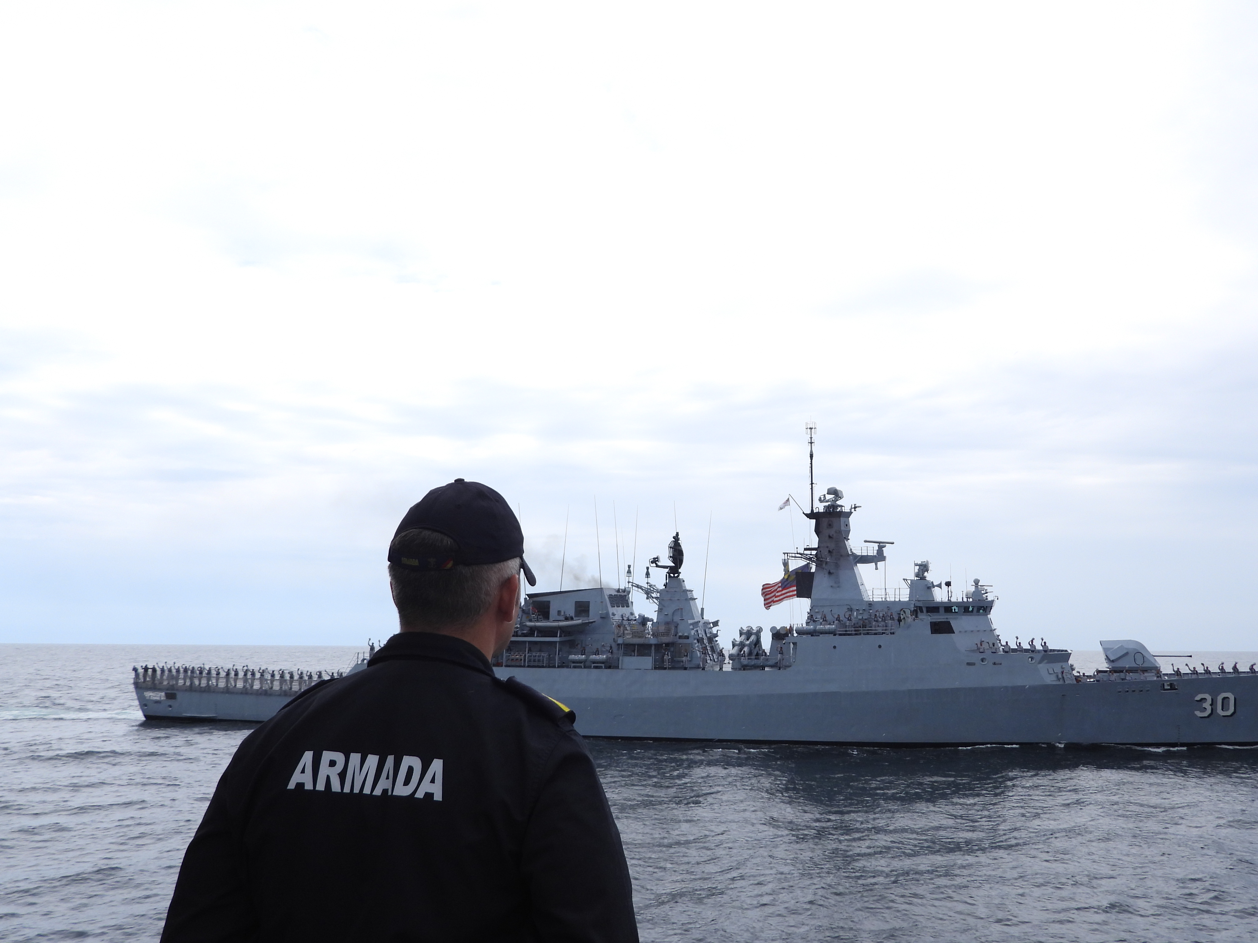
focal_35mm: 30
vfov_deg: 46.8
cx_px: 706
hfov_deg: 59.8
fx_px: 1090
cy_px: 480
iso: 100
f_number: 2.8
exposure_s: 1/1600
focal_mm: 4.7
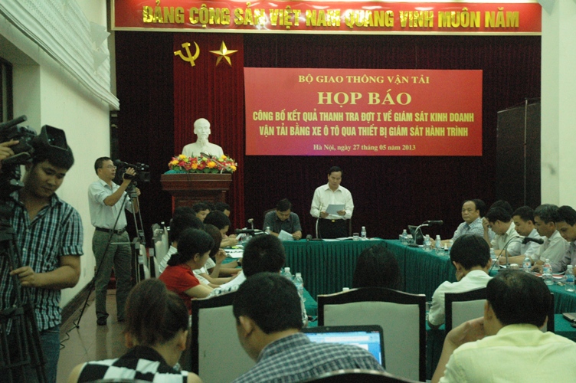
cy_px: 192
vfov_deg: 23.7
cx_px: 288
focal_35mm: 57
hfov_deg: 35.1
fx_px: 911
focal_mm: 38
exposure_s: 1/60
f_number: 4.2
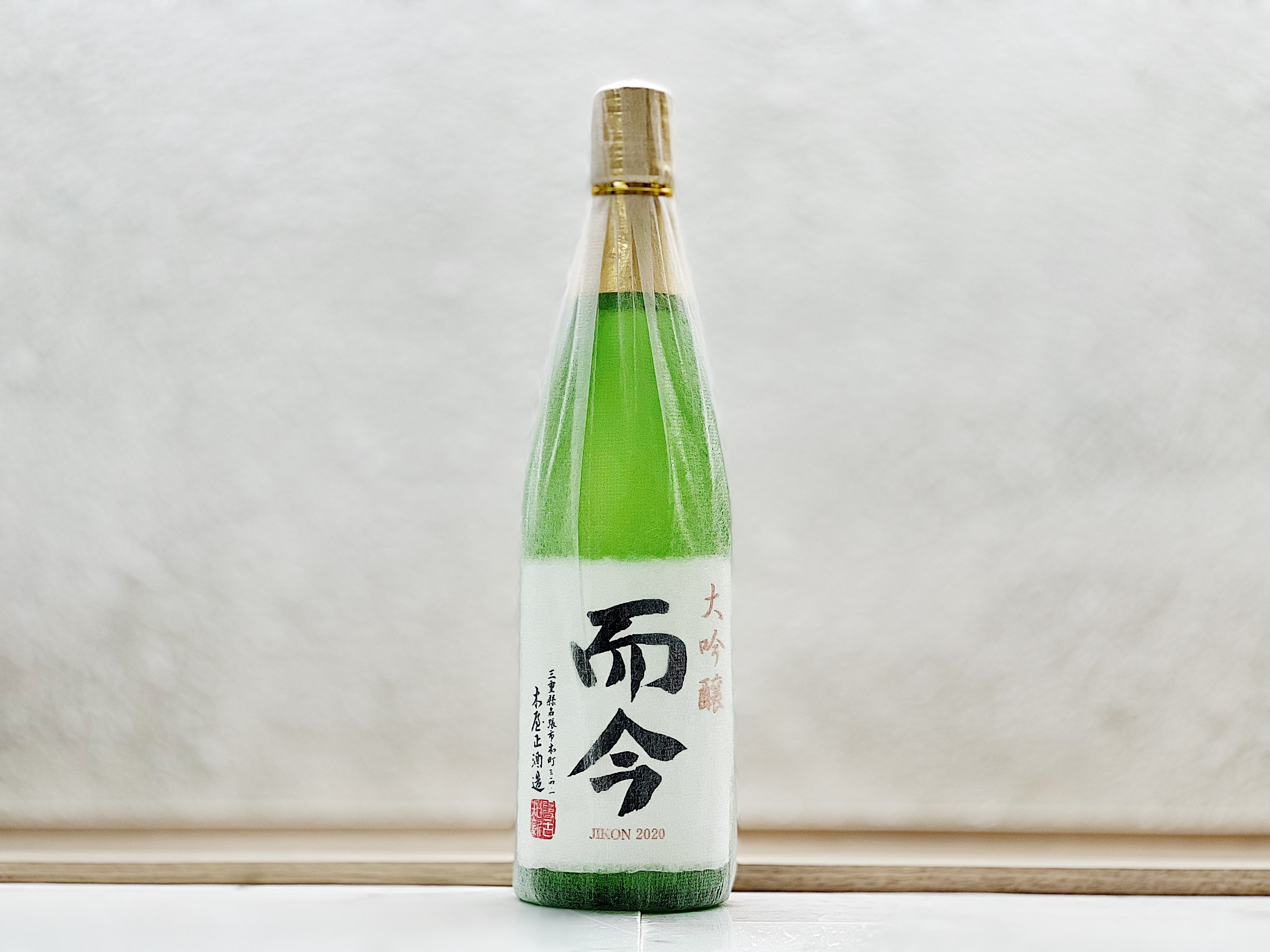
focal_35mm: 77
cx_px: 635
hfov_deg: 25.3
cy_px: 476
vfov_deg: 19.1
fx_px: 2825
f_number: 2.8
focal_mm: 9
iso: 125
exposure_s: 1/100
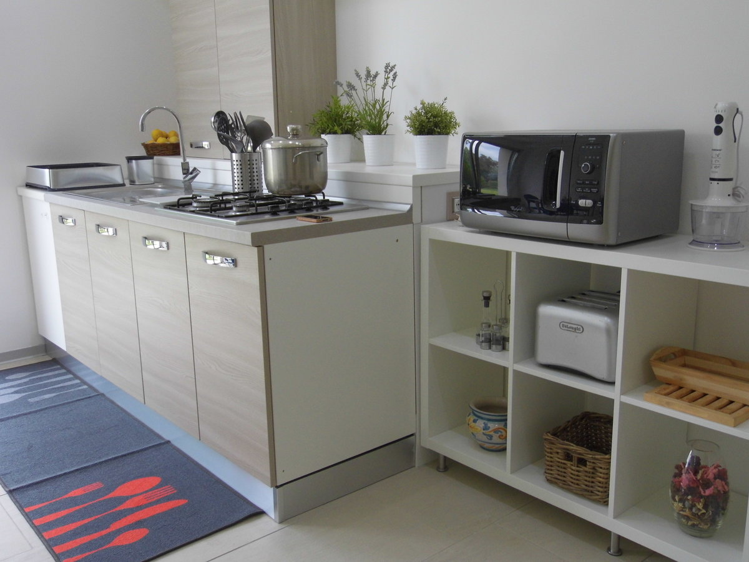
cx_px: 374
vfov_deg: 42.9
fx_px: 714
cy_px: 281
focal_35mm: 33
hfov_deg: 55.4
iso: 100
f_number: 3.2
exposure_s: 1/60
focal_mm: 5.8
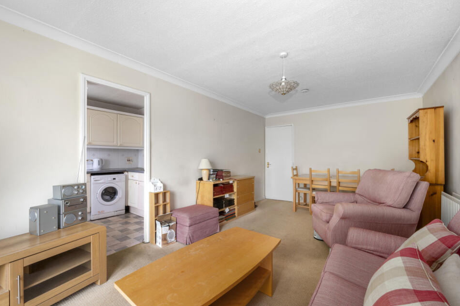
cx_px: 225
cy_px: 159
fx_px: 192
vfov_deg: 77.2
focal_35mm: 15
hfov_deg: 100.4
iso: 200
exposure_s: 4
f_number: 16
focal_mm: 14
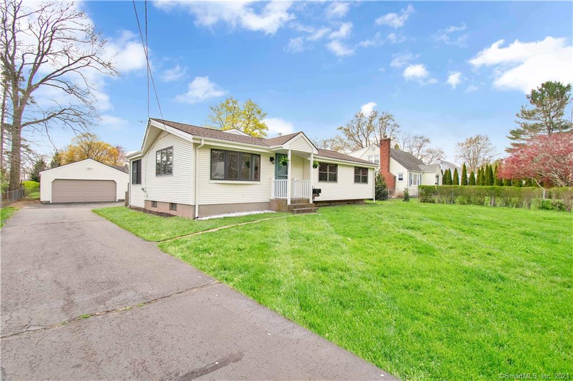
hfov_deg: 100.4
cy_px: 190
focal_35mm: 15
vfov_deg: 77.3
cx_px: 286
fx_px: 239
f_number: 11
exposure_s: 1/400
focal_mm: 10
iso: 400
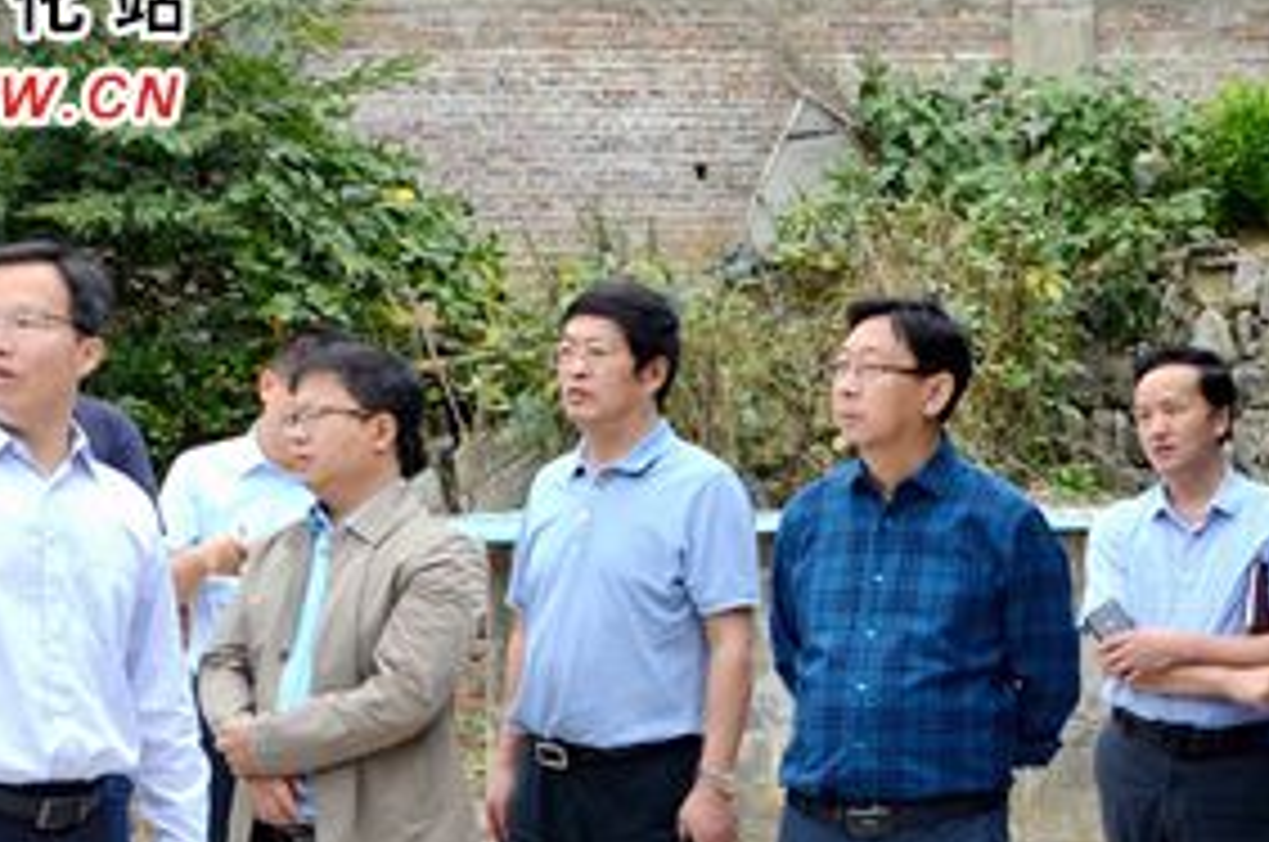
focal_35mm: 83
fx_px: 2921
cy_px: 561
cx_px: 684
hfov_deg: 24.5
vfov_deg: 16.4
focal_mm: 26
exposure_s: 1/160
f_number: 6.3
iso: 200
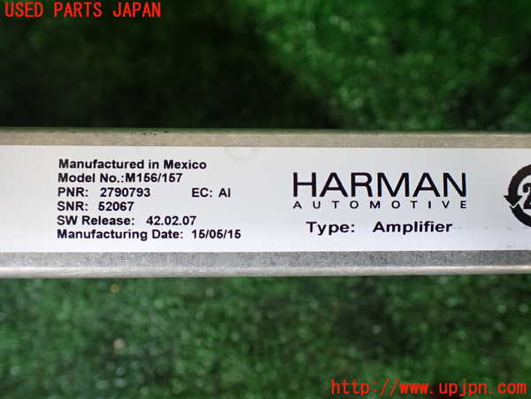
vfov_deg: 46.8
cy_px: 200
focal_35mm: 30
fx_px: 460
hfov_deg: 60.0
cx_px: 266
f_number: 2.3
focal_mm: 5.4
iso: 400
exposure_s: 1/125
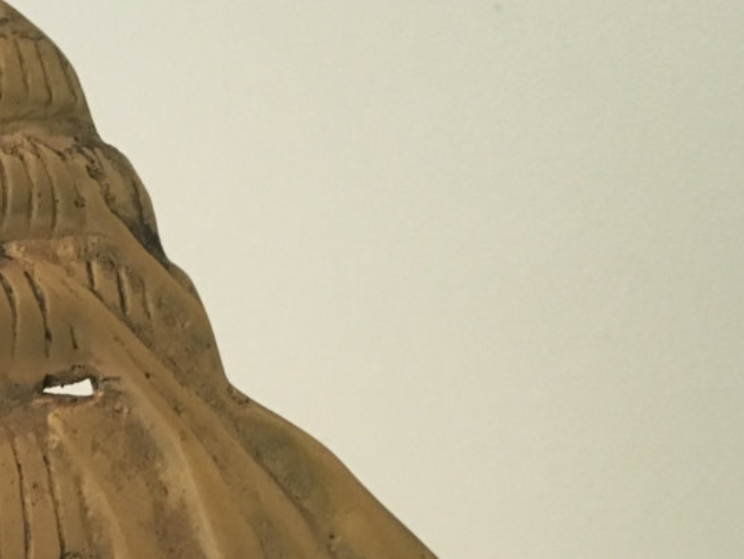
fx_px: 1741
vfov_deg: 17.4
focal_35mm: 81
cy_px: 654
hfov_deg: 22.6
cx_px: -93
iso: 250
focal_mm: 4.15
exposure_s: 1/15
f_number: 2.2
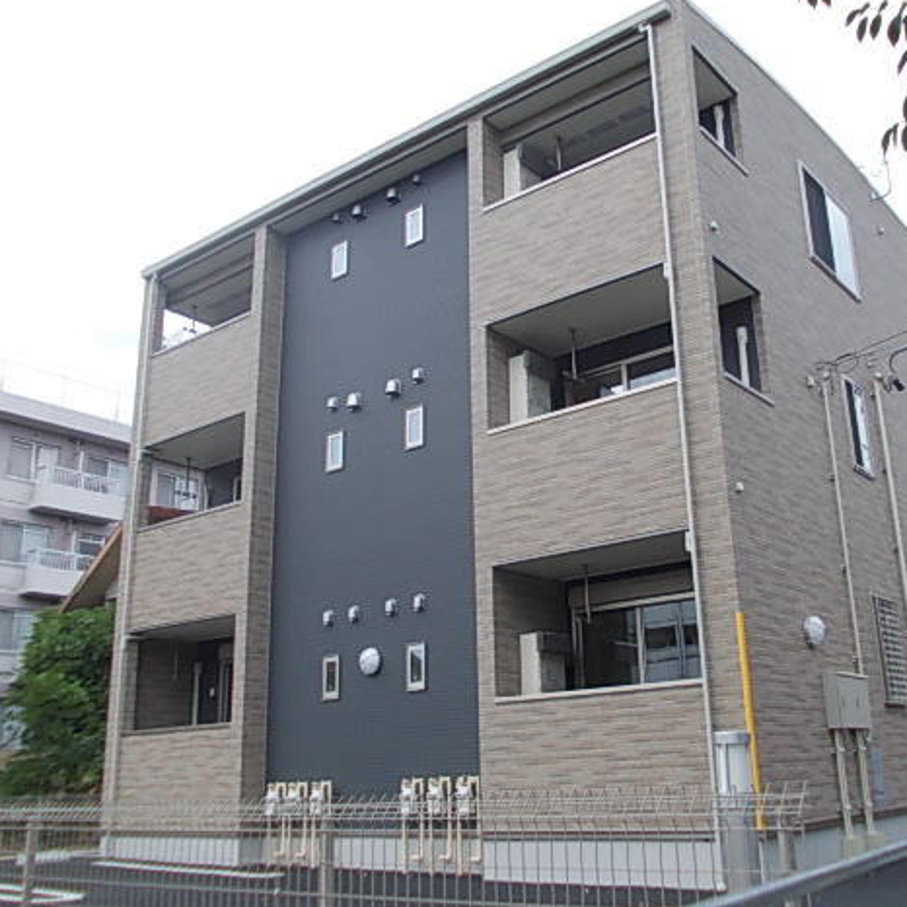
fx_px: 1008
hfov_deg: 48.2
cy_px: 442
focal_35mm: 34
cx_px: 541
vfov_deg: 48.4
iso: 80
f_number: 5.4
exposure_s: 1/200
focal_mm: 4
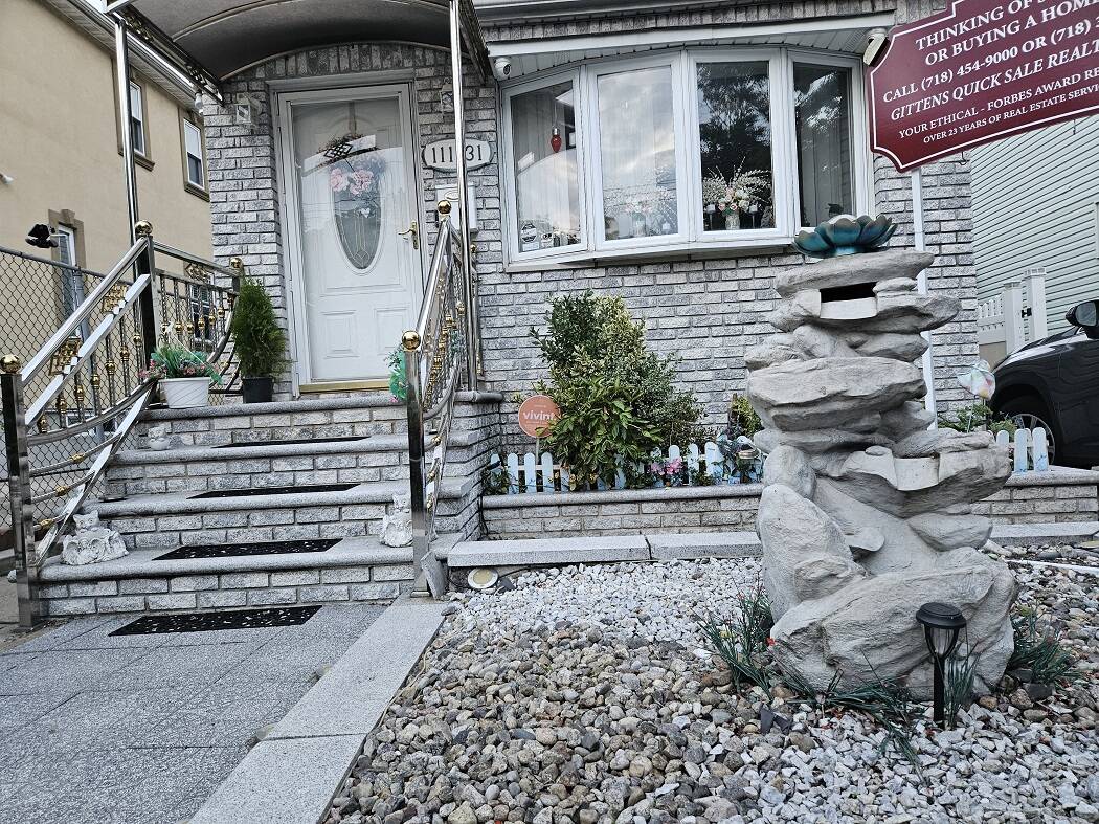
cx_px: 550
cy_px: 412
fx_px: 730
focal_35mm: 23
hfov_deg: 73.9
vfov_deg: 58.9
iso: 200
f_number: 1.8
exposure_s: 1/120
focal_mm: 5.4
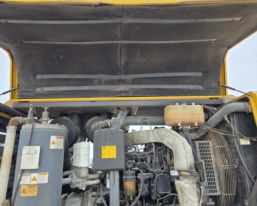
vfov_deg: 56.8
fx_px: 190
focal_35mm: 25
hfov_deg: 68.0
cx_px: 121
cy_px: 99
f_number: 1.7
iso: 40
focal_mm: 6.3
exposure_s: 1/180
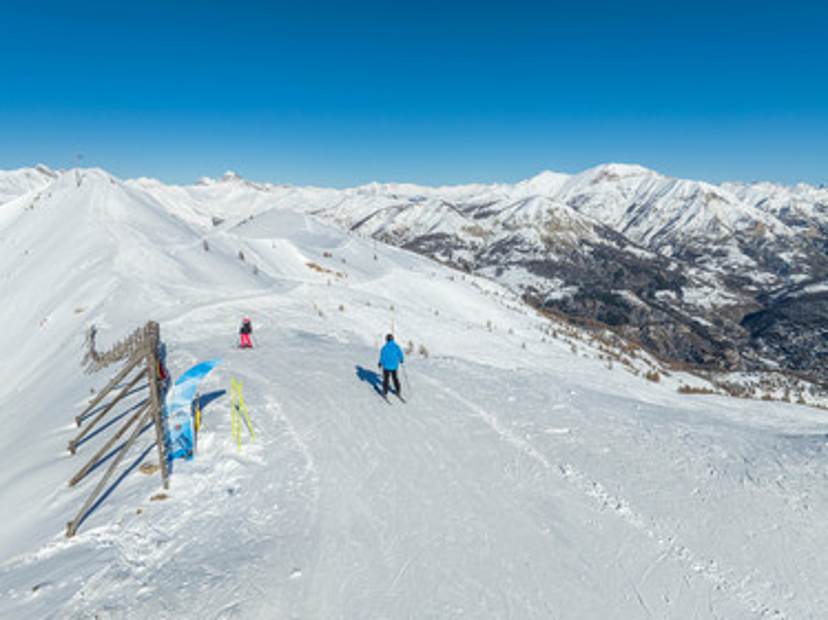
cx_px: 414
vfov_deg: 56.8
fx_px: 574
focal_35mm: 24
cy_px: 310
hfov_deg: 71.6
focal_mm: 12.3
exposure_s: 1/320
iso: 100
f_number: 11
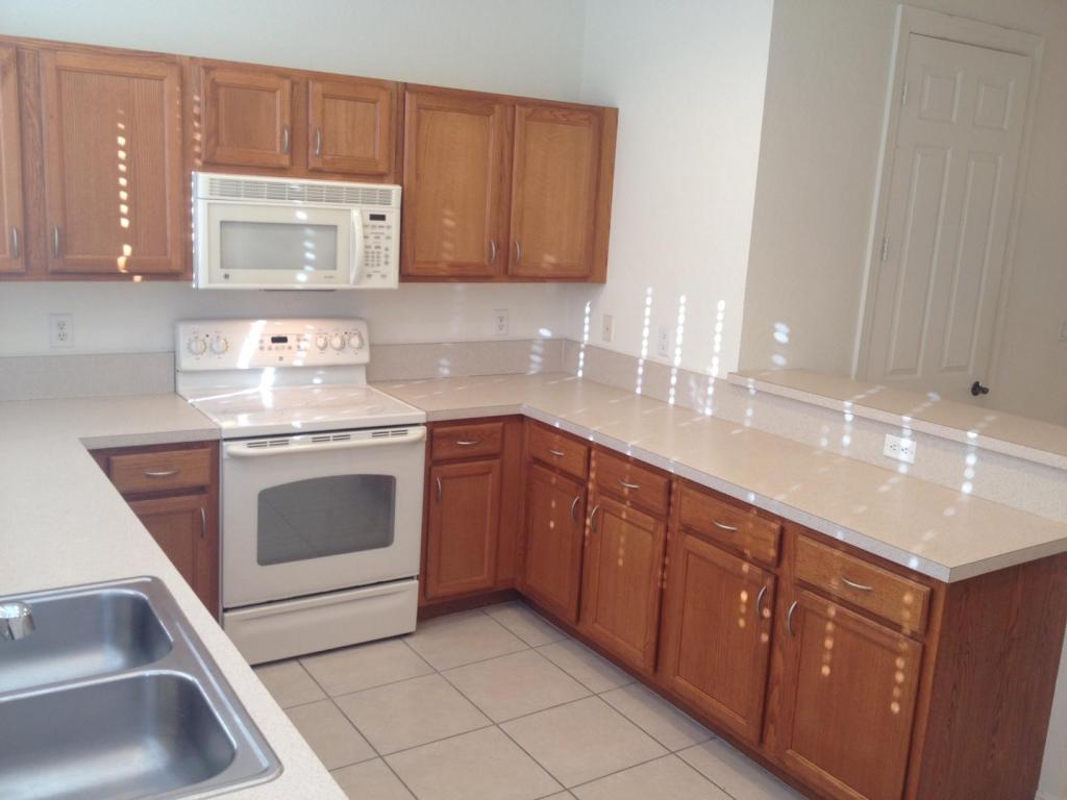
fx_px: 1079
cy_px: 400
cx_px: 534
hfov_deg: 52.6
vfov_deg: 40.7
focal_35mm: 35
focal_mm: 4.28
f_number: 2.4
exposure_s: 1/21
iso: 64
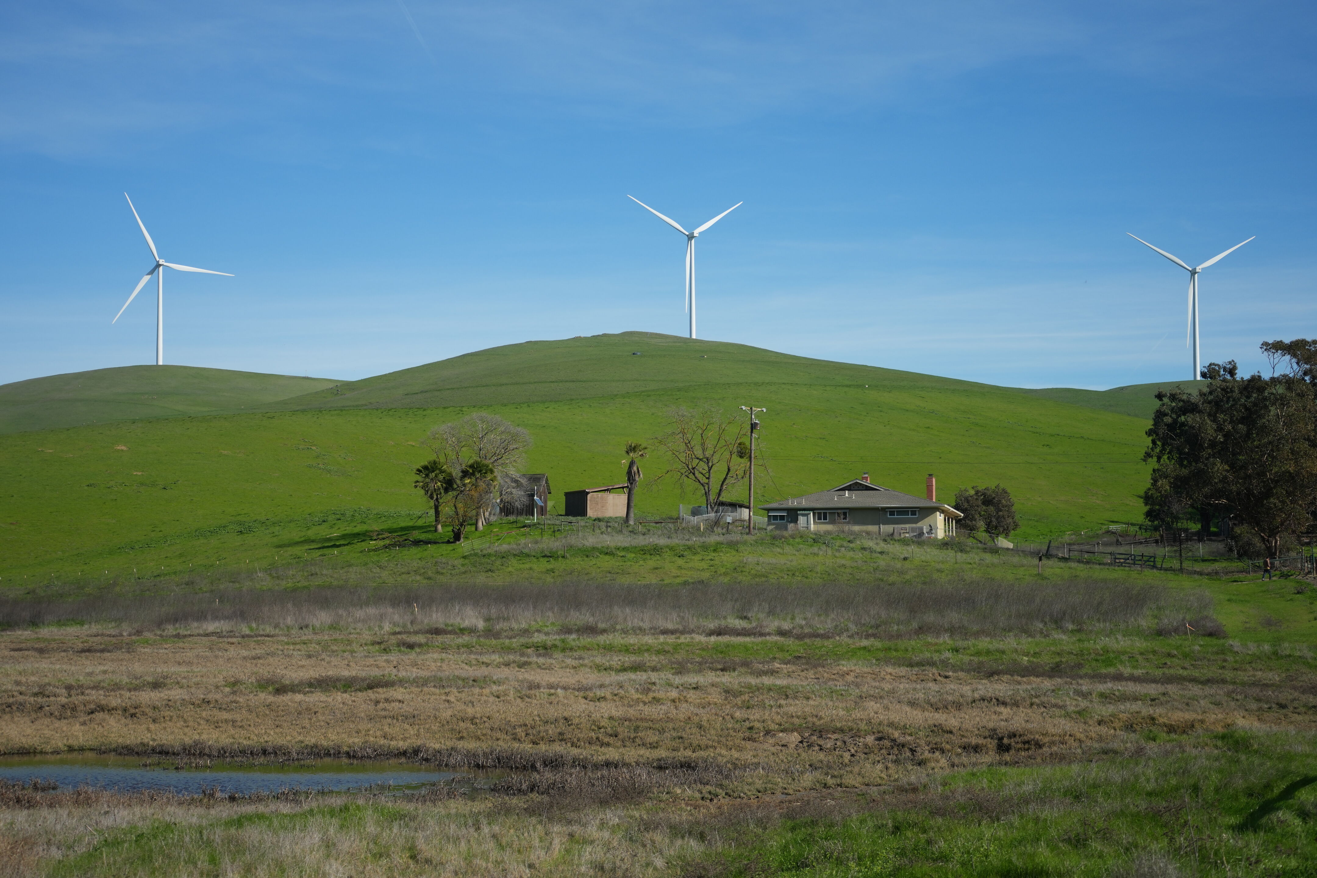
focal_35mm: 57
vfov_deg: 23.8
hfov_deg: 35.1
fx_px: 2085
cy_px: 439
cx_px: 658
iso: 400
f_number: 5.6
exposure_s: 1/2500
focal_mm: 57
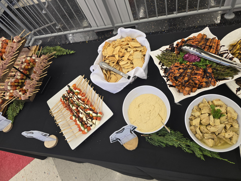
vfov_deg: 58.9
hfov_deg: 73.9
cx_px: 120
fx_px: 160
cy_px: 90
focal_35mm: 23
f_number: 1.7
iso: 250
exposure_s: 1/120
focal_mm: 6.3
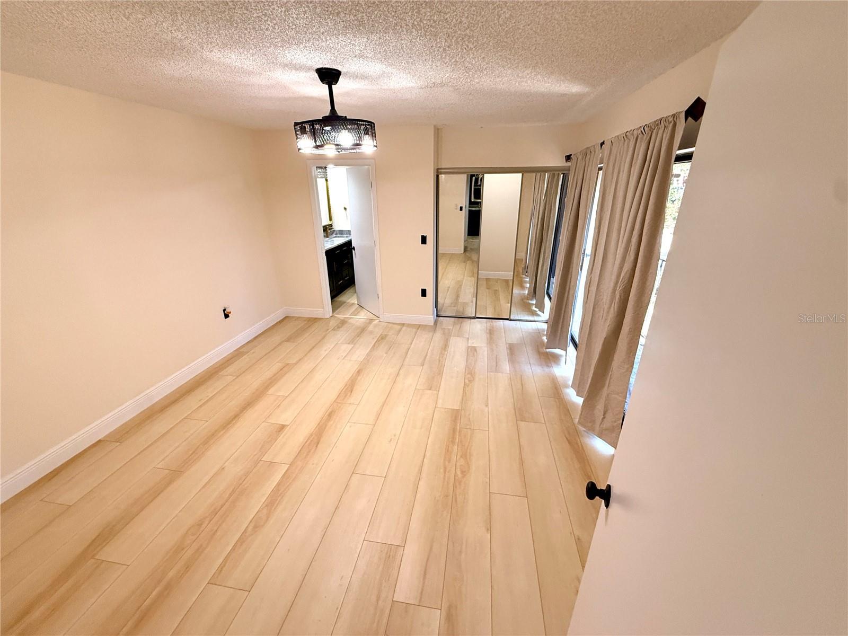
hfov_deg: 102.1
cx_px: 424
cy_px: 318
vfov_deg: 85.7
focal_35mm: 14
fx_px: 343
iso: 320
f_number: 2.2
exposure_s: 1/120
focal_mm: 2.22
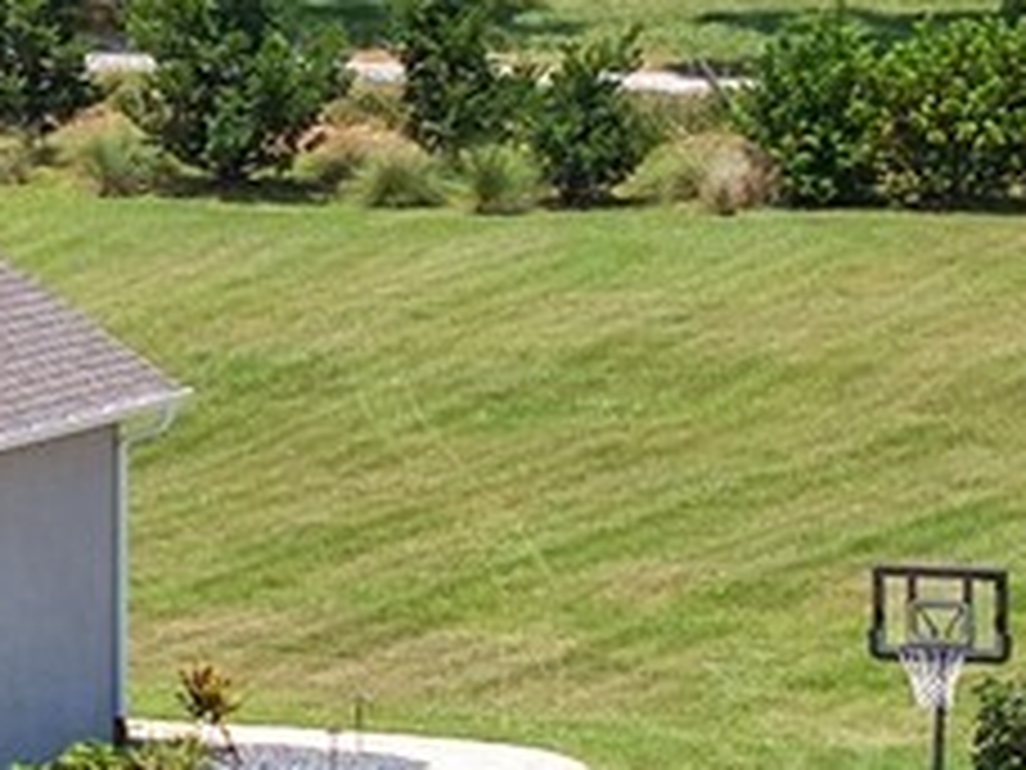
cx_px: -1642
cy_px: 275
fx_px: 14553
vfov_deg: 3.0
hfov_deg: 4.0
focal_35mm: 491
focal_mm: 19.35
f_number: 2.8
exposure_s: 1/1000
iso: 100
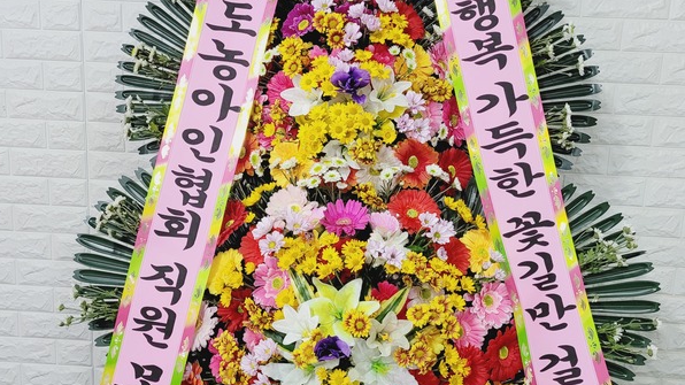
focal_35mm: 38
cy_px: 188
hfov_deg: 52.8
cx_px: 341
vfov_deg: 31.2
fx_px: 690
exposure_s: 1/39
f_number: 1.8
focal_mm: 5.4
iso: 250
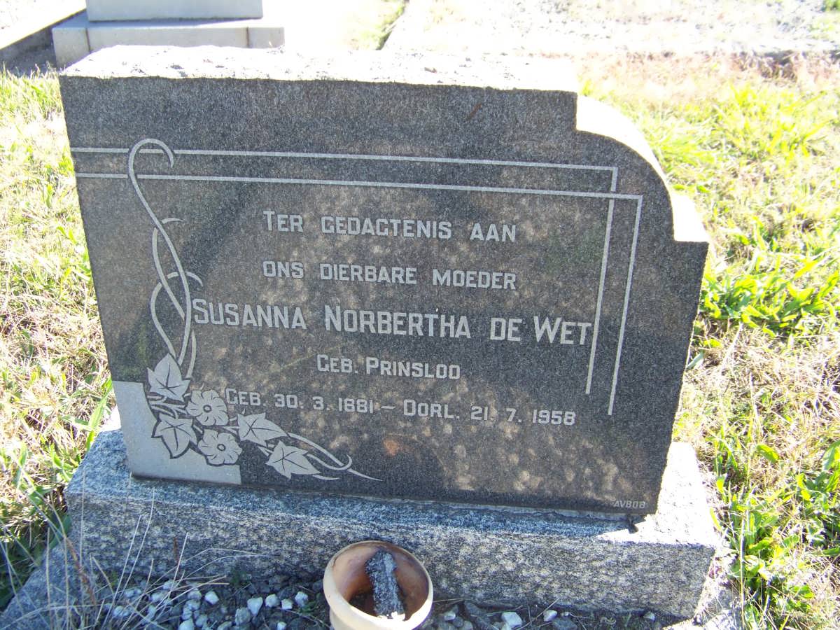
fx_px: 874
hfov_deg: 51.4
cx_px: 420
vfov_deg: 39.7
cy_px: 315
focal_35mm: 36
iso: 64
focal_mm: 5.85
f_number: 2.8
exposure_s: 1/125
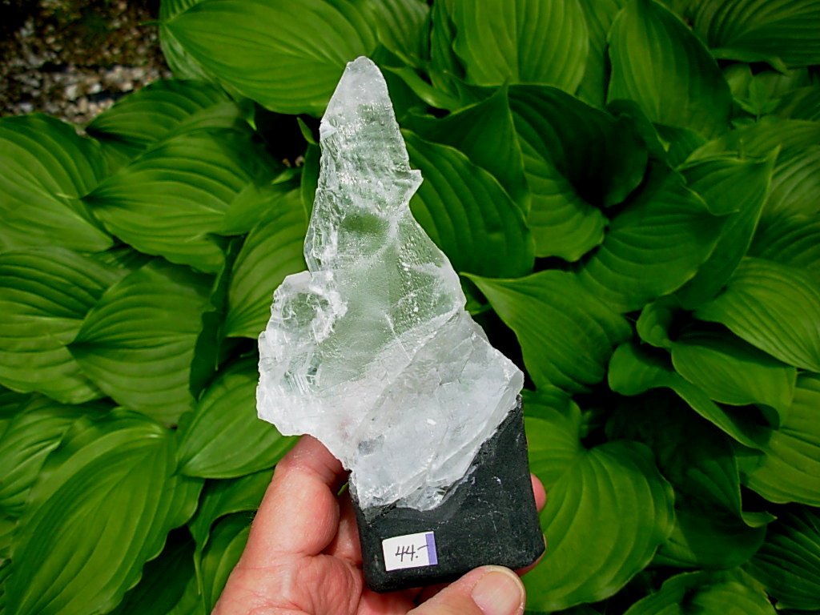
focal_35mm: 38
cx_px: 410
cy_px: 308
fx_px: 900
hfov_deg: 49.0
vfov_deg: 37.7
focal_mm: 6.3
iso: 50
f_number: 2.9
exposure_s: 1/995
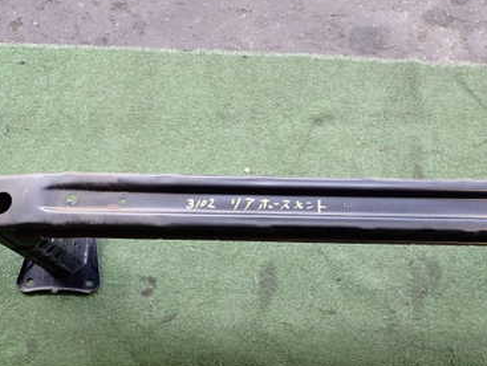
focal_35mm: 49
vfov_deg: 29.7
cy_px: 215
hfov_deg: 38.4
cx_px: 325
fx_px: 690
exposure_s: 1/125
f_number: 2.3
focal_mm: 5.4
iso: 200
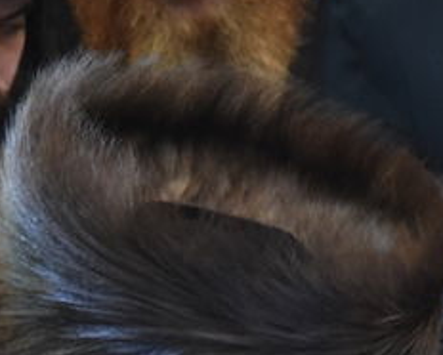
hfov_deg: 2.2
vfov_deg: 1.8
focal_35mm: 869
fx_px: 11403
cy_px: 518
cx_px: 244
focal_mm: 210
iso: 4000
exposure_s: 1/80
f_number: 5.6
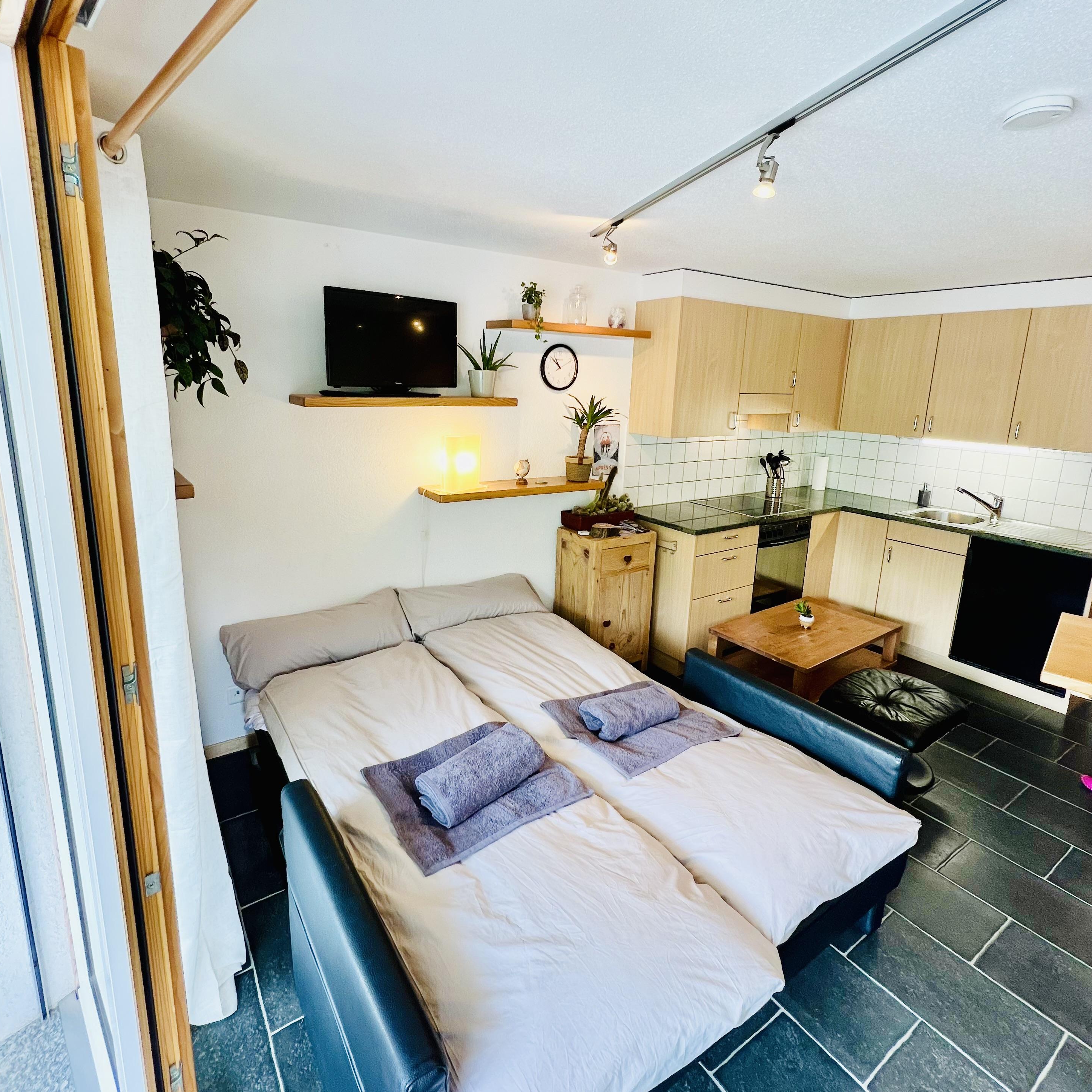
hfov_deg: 87.4
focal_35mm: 16
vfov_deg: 87.3
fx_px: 571
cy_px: 505
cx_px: 524
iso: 100
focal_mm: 1.57
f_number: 1.8
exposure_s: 1/100
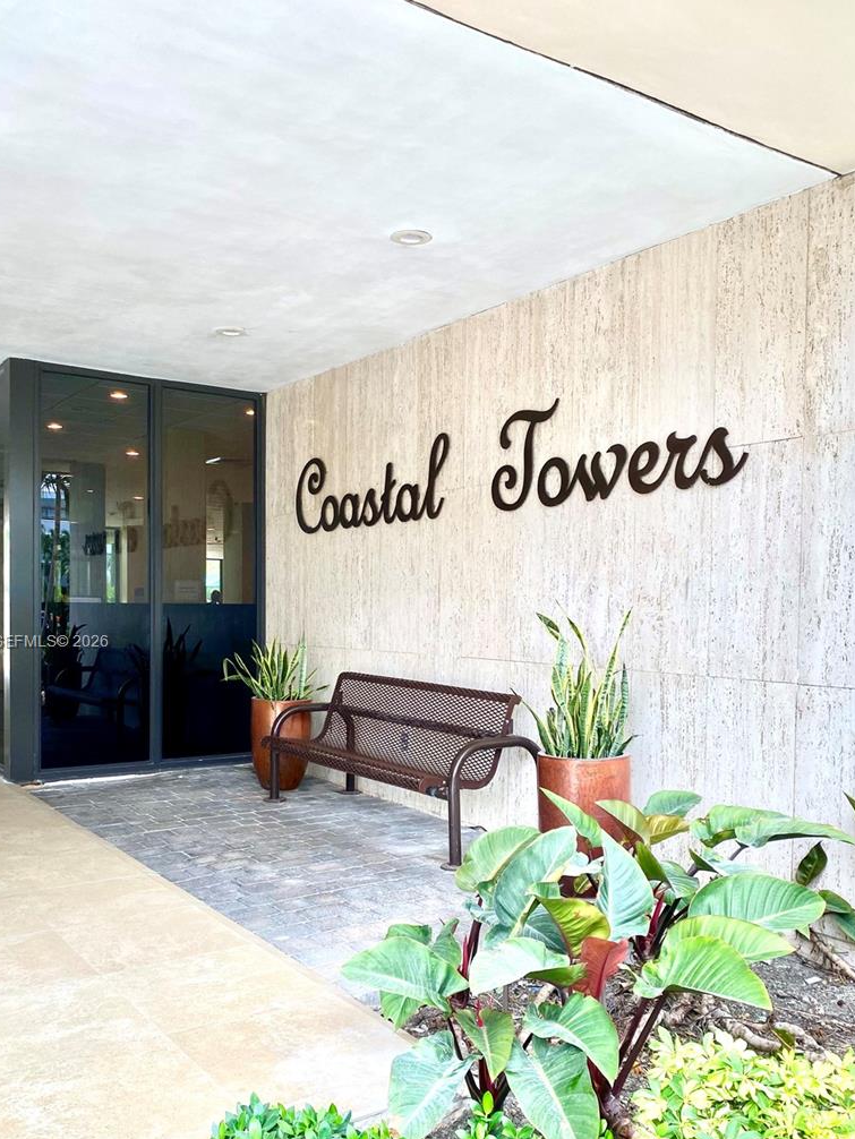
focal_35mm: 31
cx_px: 409
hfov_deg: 45.4
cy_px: 643
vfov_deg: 58.1
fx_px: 1020
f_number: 1.8
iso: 32
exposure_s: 1/271
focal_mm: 4.25
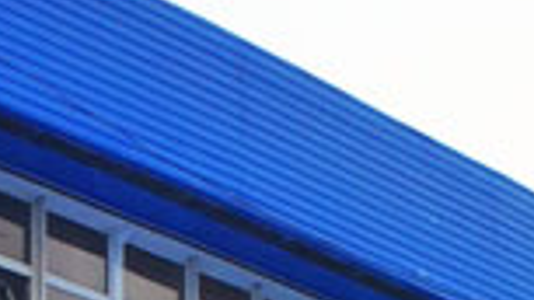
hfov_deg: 5.2
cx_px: 960
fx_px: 5833
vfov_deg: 2.9
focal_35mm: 412
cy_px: 921
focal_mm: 18.66
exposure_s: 1/500
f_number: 3.2
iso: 250
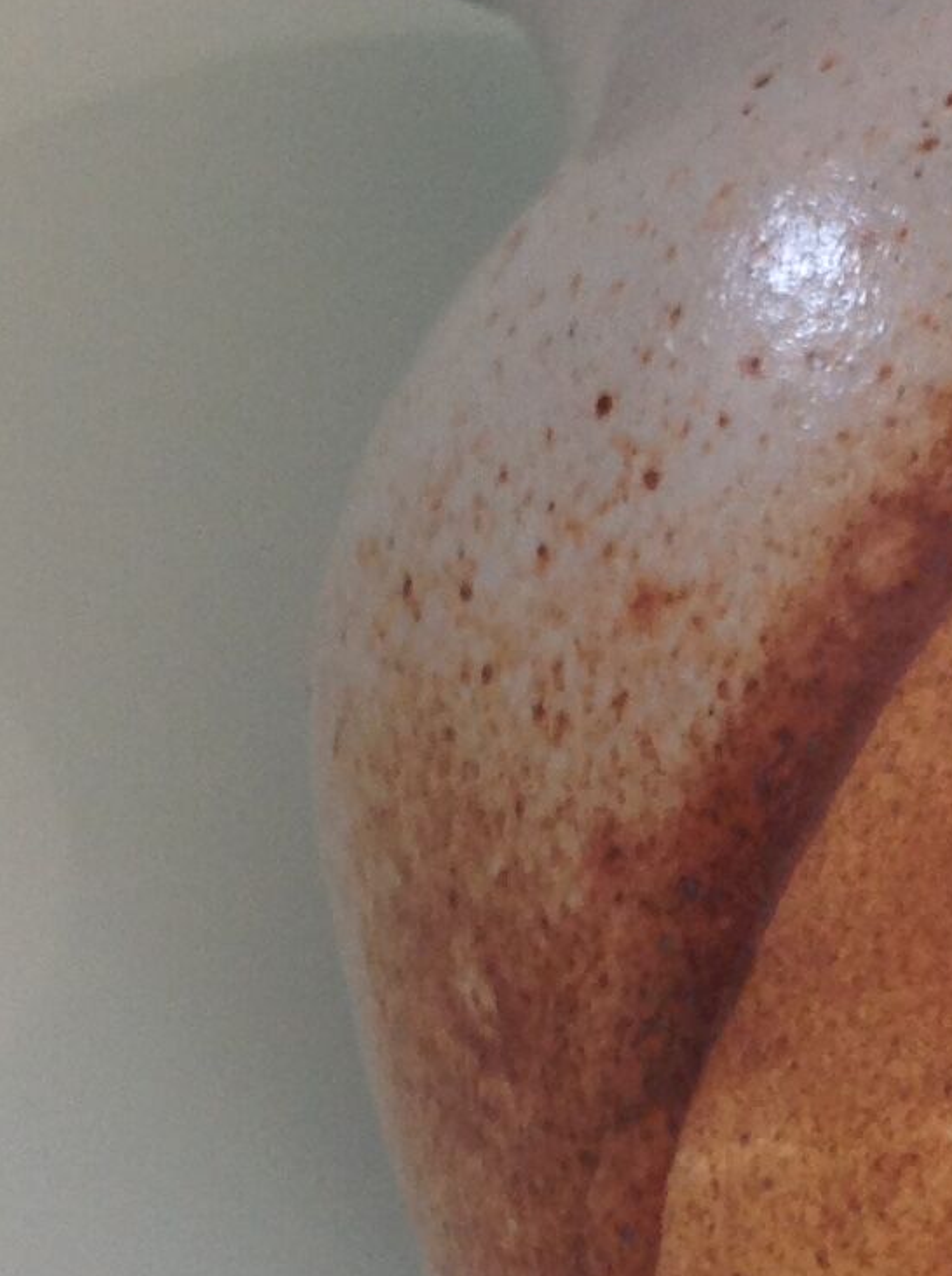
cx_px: 1100
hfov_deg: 11.7
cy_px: 399
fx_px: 4563
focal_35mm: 124
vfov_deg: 15.9
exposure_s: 1/15
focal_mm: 4.28
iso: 80
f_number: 2.4
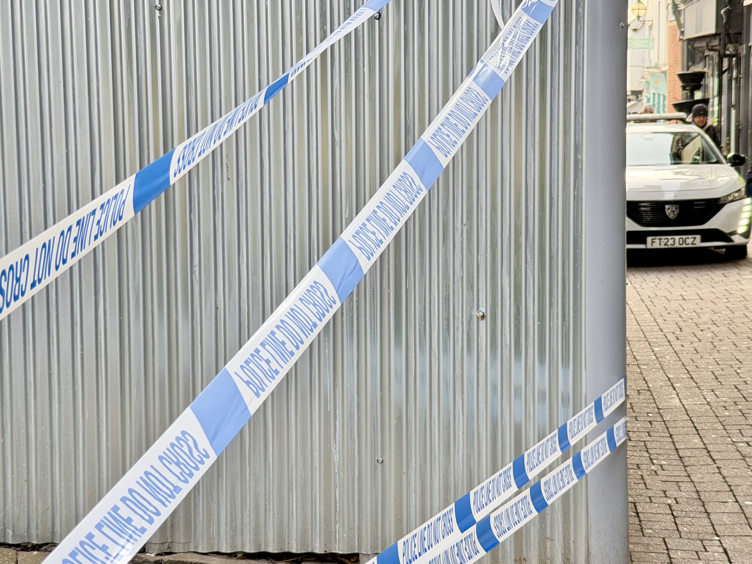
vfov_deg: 24.0
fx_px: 1325
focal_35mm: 61
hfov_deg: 31.7
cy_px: 322
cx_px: 412
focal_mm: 6.76
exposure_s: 1/272
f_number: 1.78
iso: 80
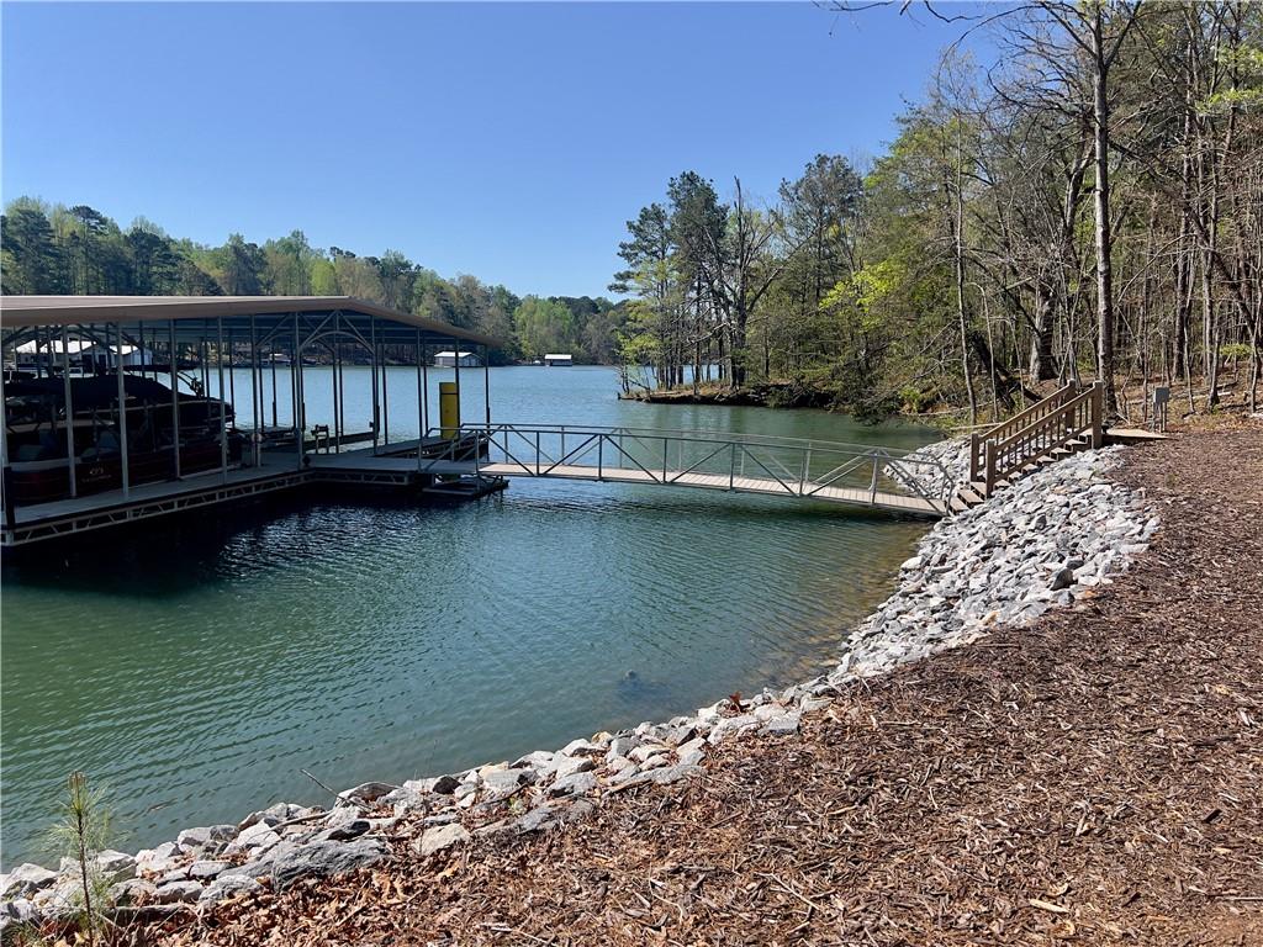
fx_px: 949
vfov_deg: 53.1
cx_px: 632
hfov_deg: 67.3
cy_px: 474
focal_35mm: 26
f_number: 1.5
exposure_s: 1/3257
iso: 50
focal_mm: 5.7
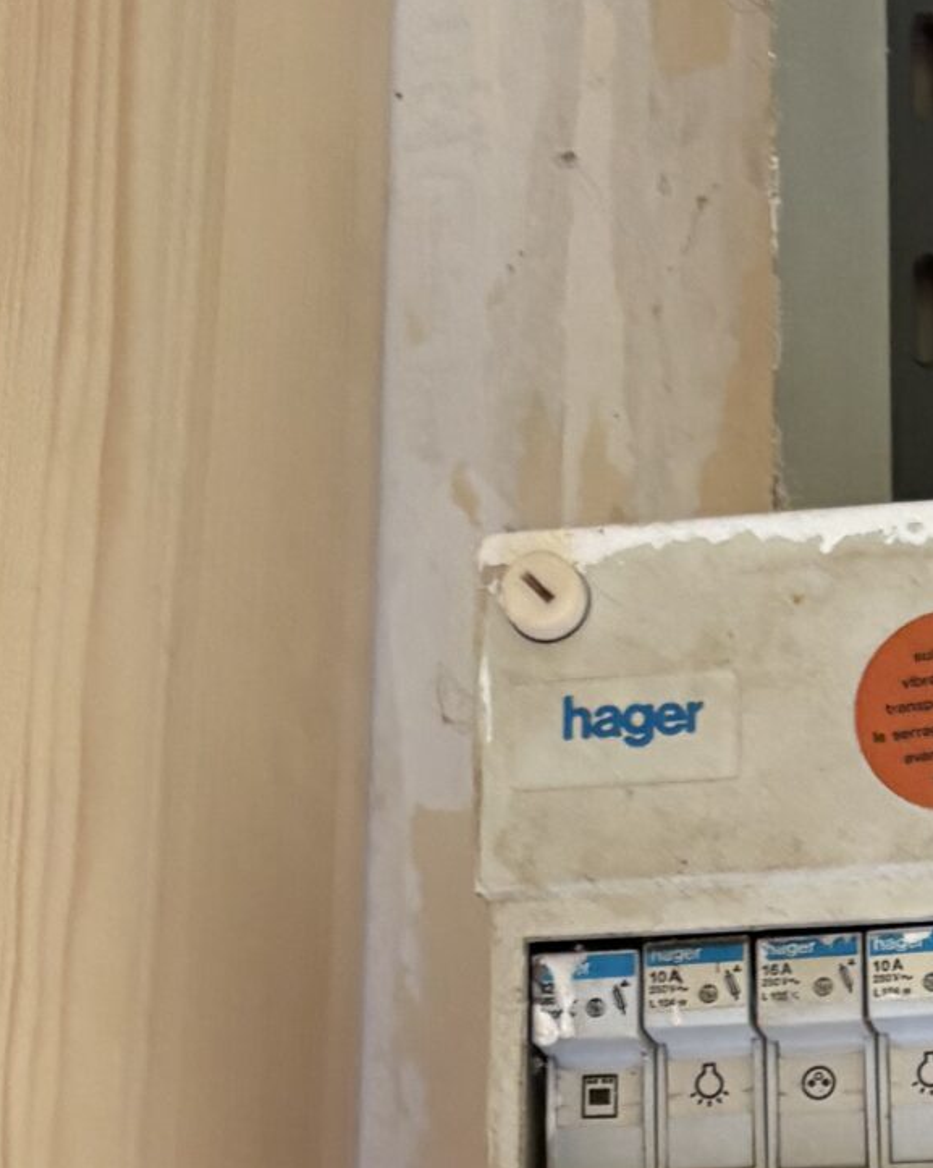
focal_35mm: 90
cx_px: 1286
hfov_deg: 16.0
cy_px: 1519
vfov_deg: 19.6
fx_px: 3108
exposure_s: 1/60
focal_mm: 5.96
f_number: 1.6
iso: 200
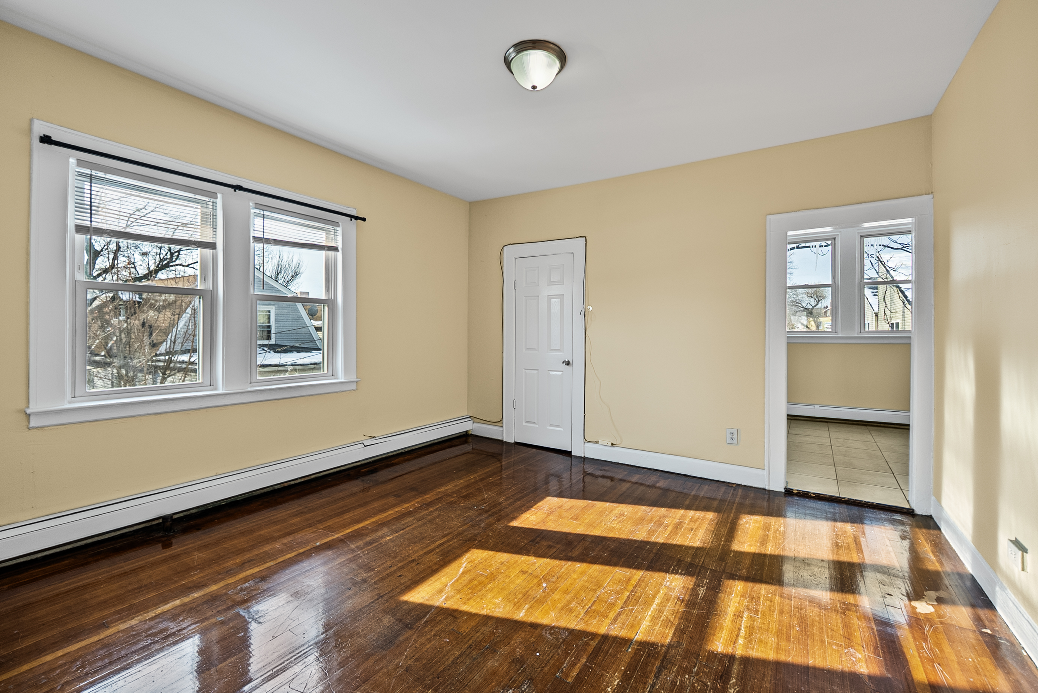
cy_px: 346
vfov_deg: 77.4
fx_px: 433
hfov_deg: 100.4
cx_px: 519
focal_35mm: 15
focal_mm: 10
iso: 400
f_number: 4
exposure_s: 1/50
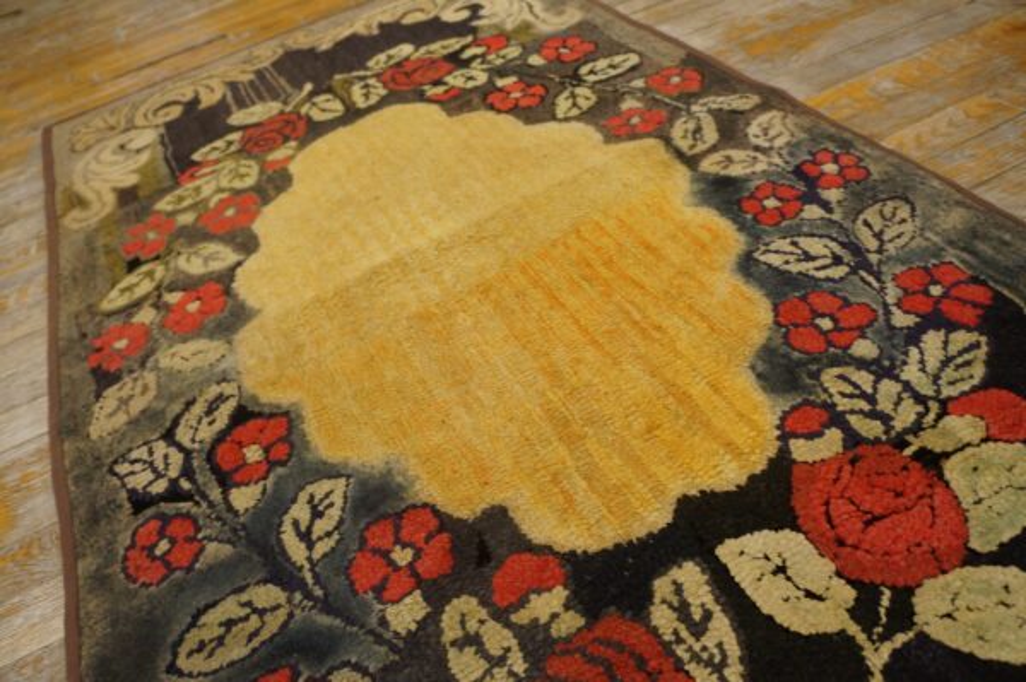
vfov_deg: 47.9
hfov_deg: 67.4
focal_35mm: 27
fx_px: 769
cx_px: 513
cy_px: 341
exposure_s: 1/60
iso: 1000
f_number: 4
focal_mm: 18
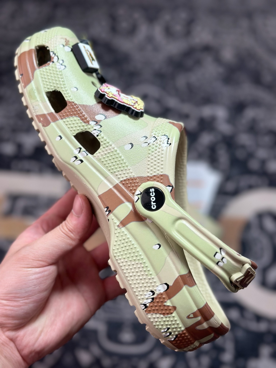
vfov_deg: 39.7
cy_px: 184
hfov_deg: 30.3
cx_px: 138
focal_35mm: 48
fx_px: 510
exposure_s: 1/1000
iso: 80
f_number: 1.78
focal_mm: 6.86
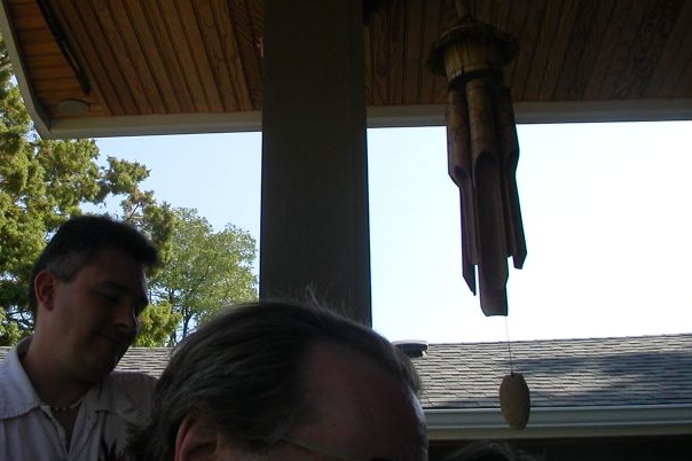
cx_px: 245
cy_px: 211
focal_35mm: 51
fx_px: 980
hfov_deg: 38.6
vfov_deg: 26.4
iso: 100
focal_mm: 5.6
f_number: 4.5
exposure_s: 1/368
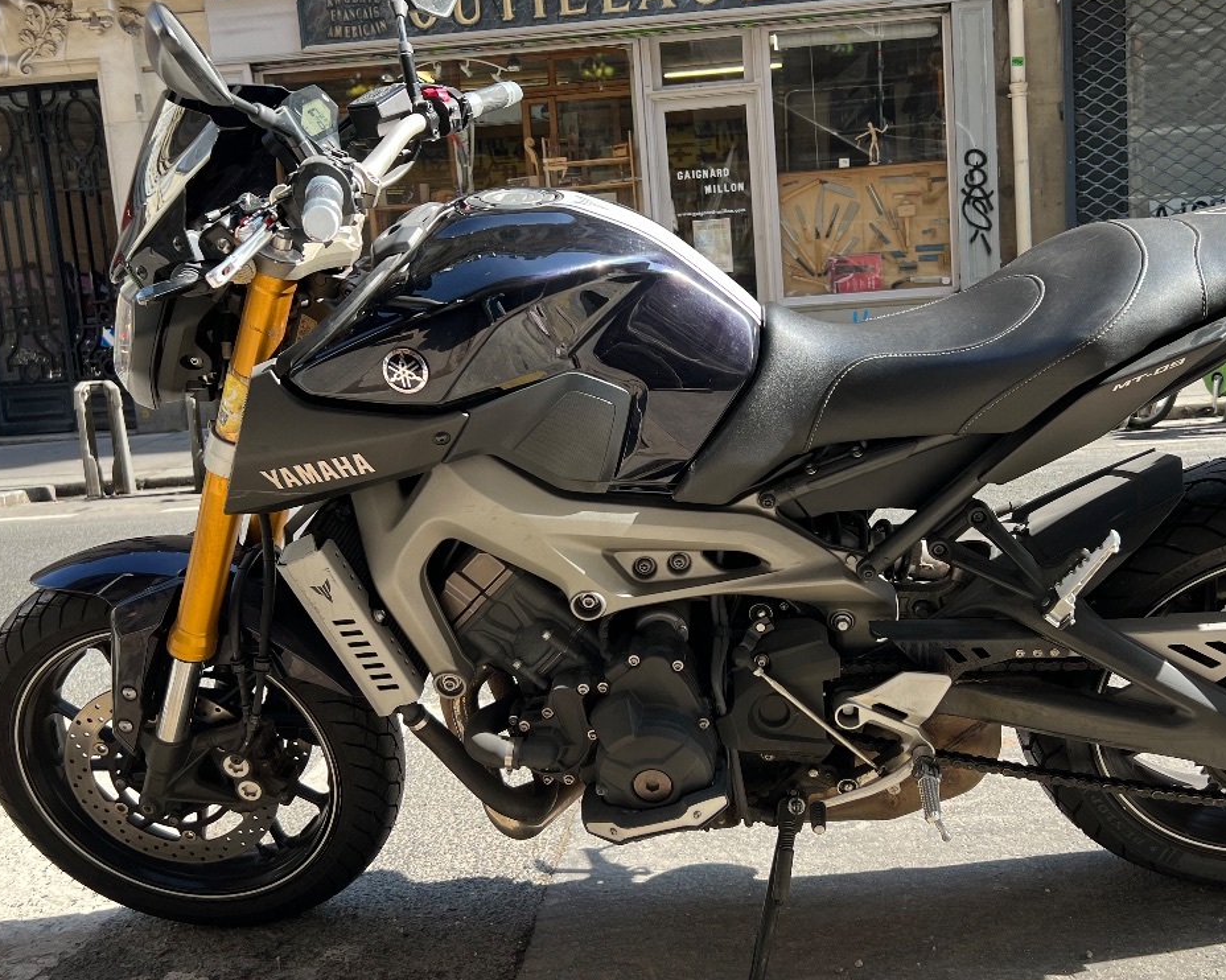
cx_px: 684
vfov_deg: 42.2
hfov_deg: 51.4
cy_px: 494
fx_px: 1270
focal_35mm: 35
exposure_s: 1/558
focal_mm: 5.7
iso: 50
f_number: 1.5
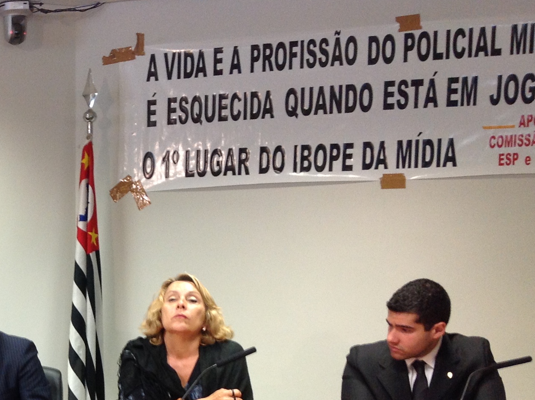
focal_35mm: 72
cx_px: 2
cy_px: 410
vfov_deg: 19.7
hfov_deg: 25.7
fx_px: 1111
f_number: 2.4
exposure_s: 1/15
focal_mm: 4.28
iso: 100
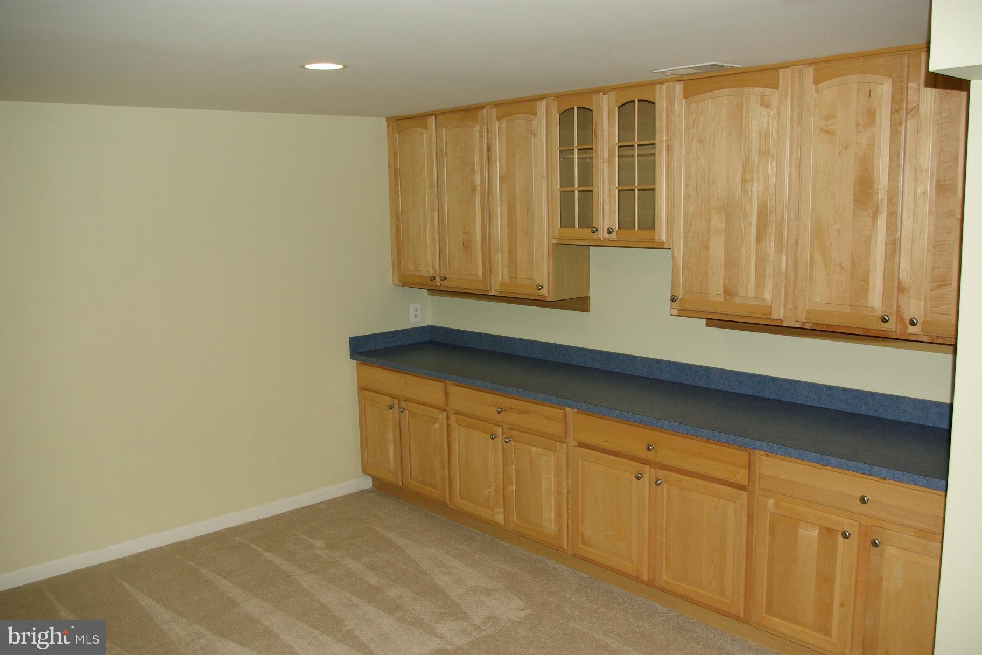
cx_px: 491
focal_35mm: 30
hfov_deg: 61.9
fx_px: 818
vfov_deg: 43.6
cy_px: 328
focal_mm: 20
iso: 400
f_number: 6.7
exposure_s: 1/30
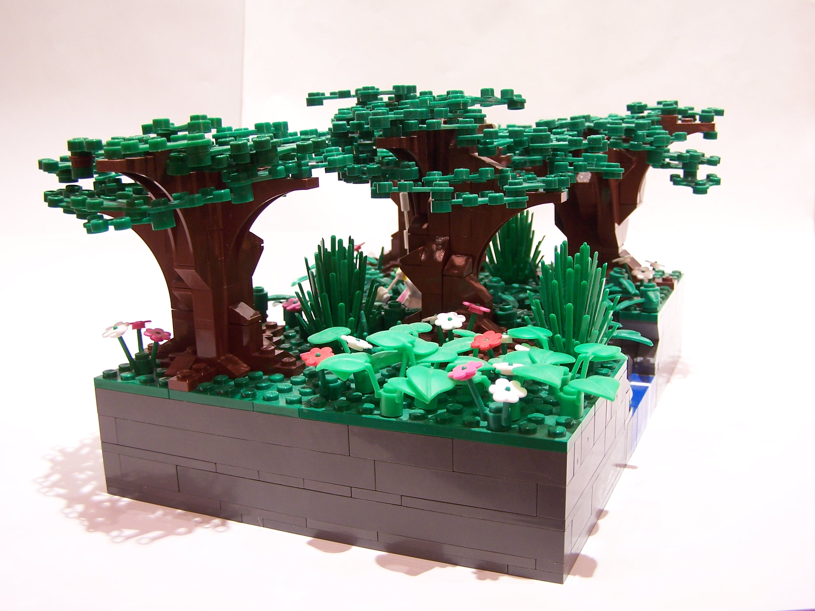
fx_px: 895
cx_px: 408
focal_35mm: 38
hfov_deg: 49.0
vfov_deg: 37.7
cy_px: 306
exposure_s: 1/3
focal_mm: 6.3
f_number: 2.8
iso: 80
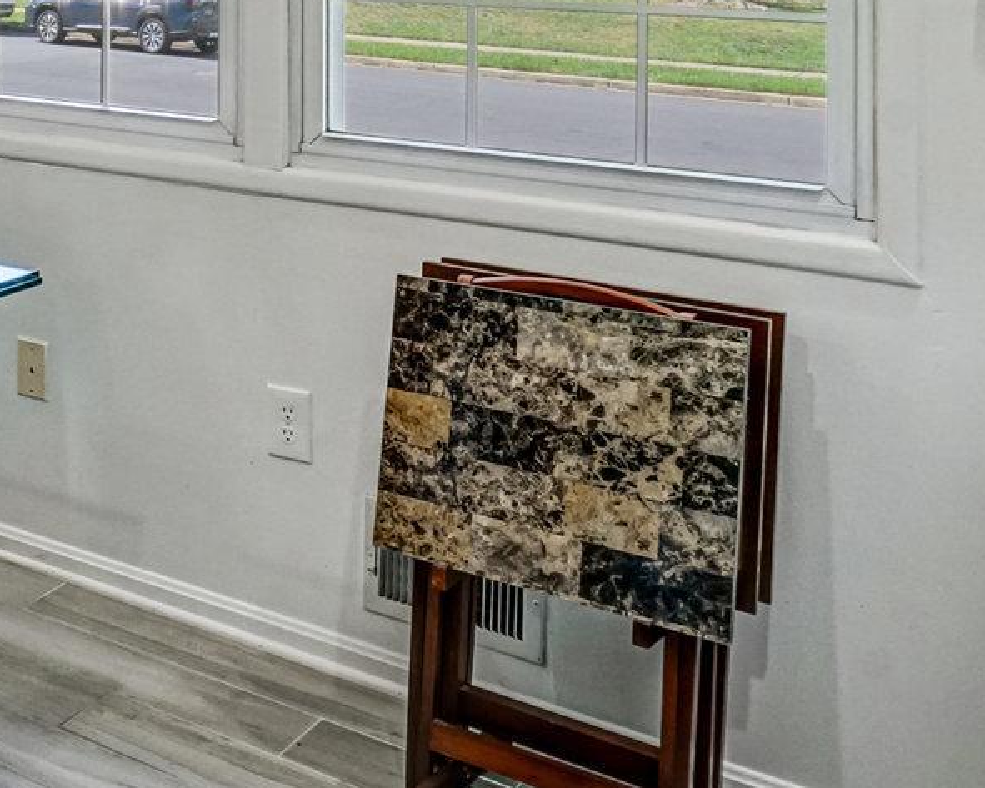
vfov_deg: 26.3
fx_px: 1516
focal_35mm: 52
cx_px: -142
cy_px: -127
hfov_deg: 31.3
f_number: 8
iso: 1250
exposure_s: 1/250
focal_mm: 16
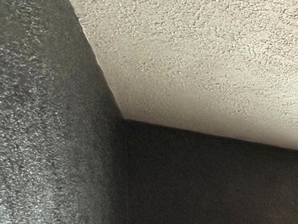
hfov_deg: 23.0
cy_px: 322
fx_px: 465
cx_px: 513
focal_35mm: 54
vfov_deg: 22.8
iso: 160
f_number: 2.2
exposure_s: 1/60
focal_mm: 2.22
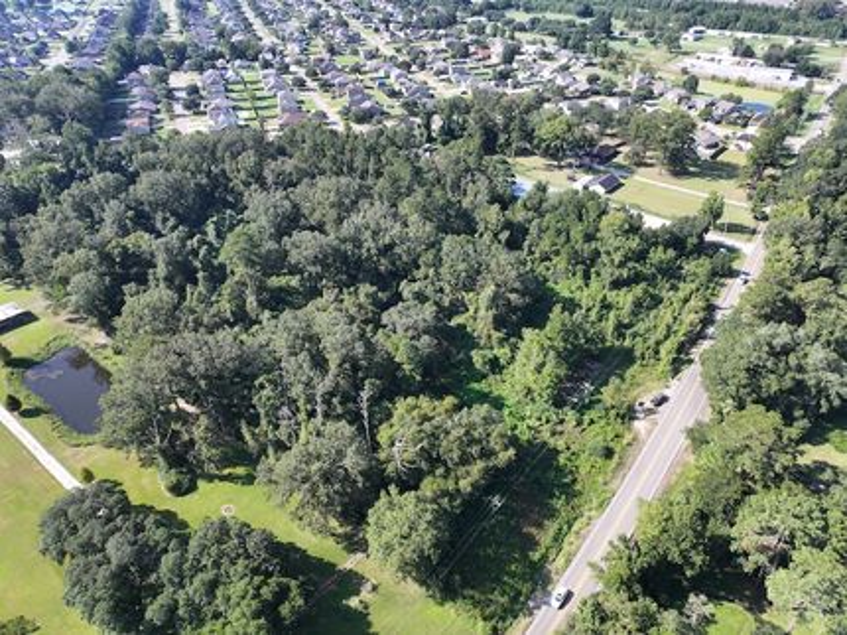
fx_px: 587
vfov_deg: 56.8
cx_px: 424
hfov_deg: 71.6
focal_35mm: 24
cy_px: 318
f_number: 2.8
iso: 110
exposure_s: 1/800
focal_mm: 12.29
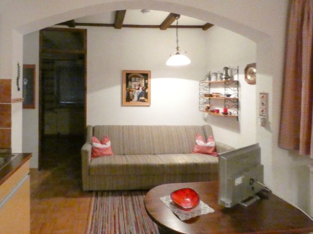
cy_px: 117
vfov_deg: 66.0
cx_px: 156
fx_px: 181
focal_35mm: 20
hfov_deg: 81.7
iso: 3200
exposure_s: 1/80
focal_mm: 3.6
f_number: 2.8
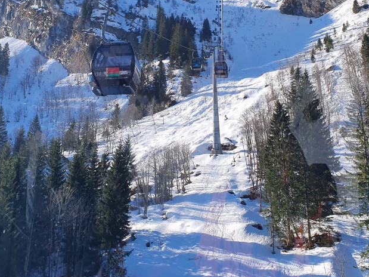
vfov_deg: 32.8
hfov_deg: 43.9
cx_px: 185
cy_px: 64
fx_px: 458
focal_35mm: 43
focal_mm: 4.32
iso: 50
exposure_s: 1/826
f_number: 2.4
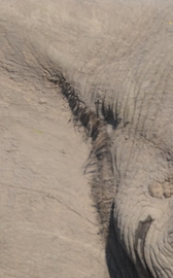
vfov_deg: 1.0
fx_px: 16453
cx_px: 288
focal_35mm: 2174
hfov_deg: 0.6
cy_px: 289
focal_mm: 300
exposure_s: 1/640
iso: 200
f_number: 6.3
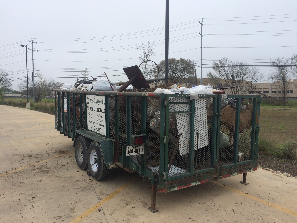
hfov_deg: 61.7
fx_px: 249
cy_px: 112
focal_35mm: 29
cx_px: 148
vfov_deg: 48.2
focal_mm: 4.15
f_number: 2.2
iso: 32
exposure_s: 1/838
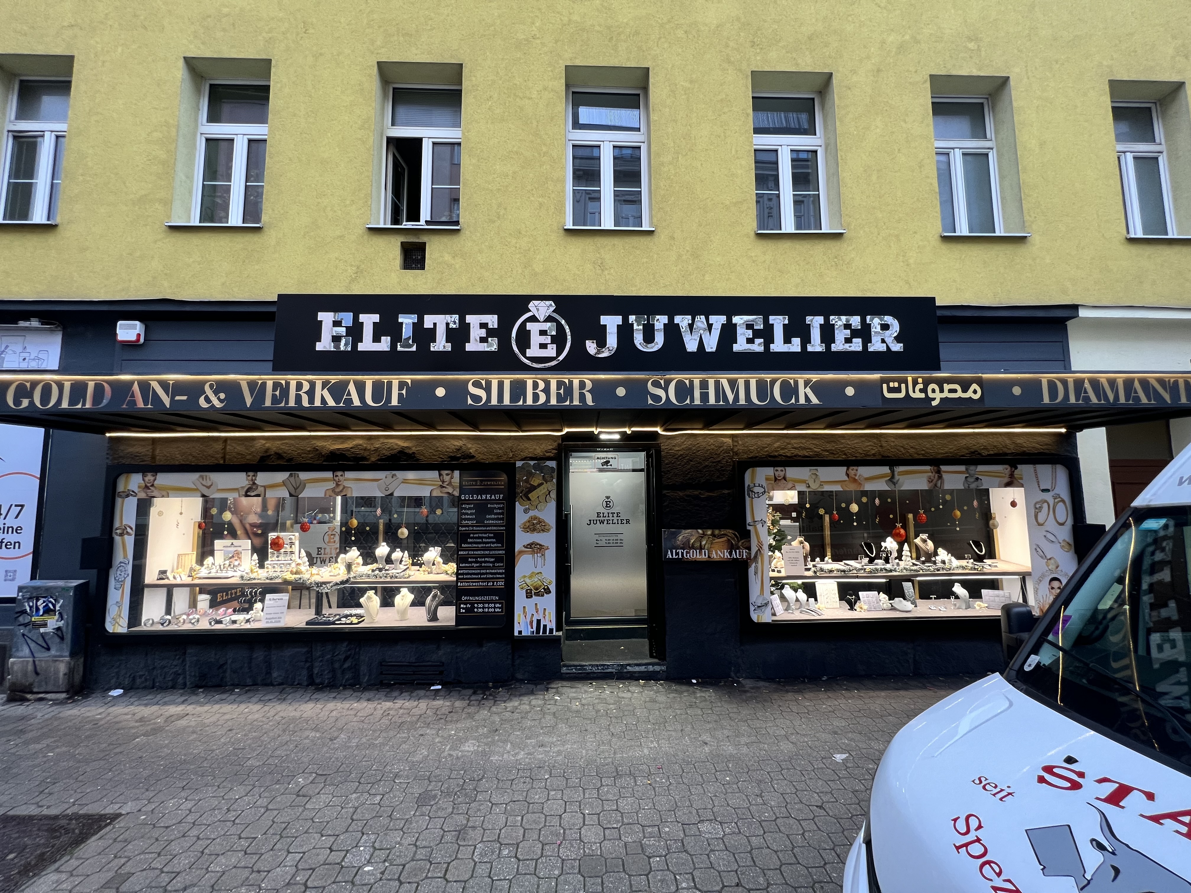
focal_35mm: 13
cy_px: 446
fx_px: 447
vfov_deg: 89.9
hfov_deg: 106.2
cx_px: 596
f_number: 1.8
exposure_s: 1/100
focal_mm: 1.57
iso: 125
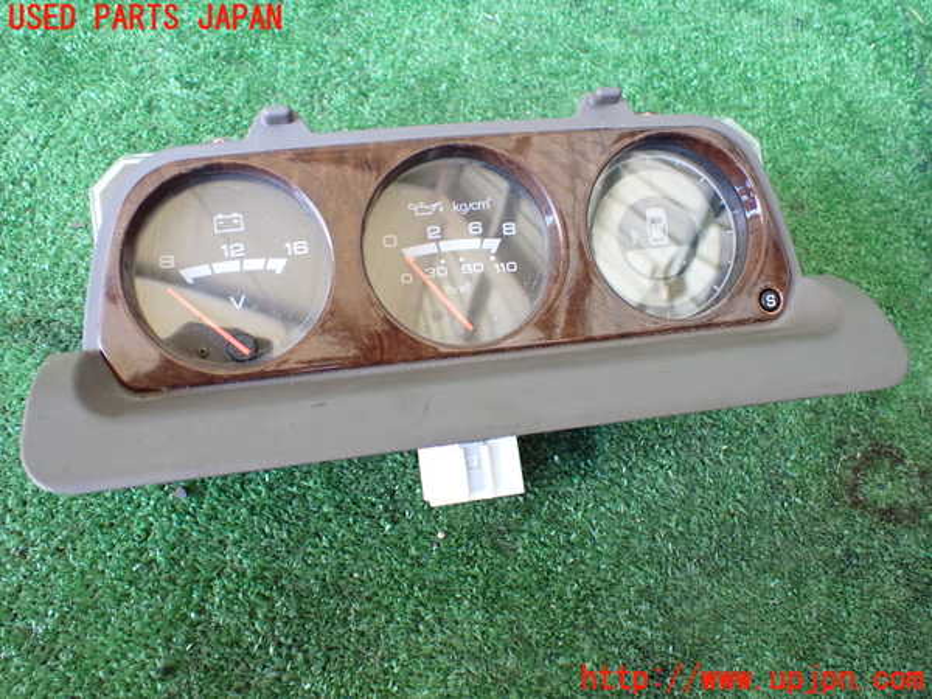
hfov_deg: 60.0
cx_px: 466
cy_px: 350
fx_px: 808
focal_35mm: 30
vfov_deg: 46.8
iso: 800
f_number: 2.3
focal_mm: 5.4
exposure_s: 1/80
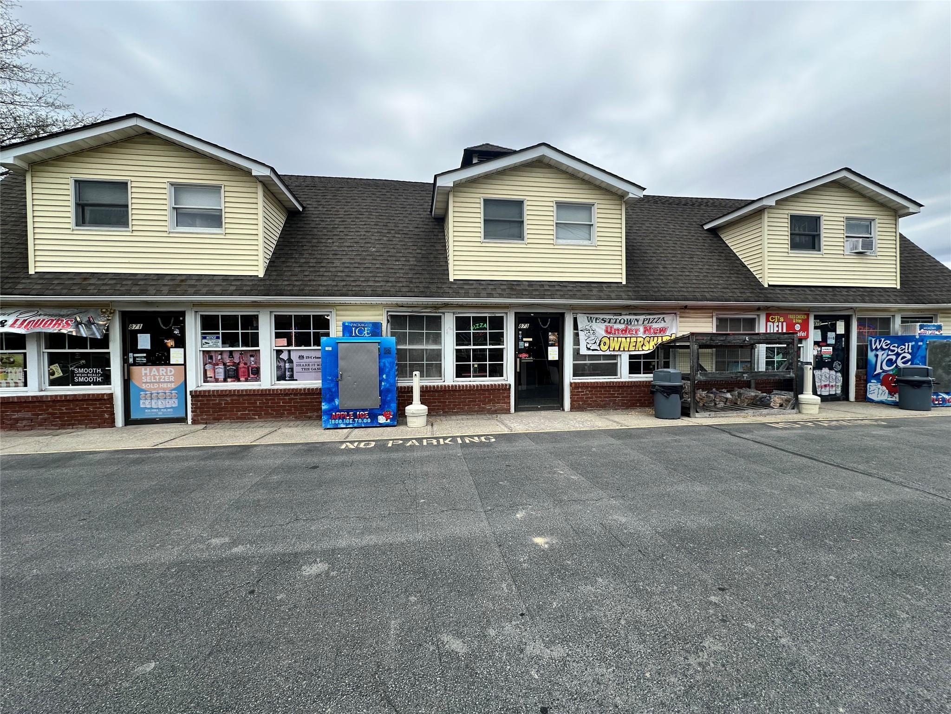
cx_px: 476
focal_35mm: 14
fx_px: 385
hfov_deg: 102.1
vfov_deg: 85.7
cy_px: 357
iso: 50
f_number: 2.2
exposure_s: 1/1261
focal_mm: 2.22
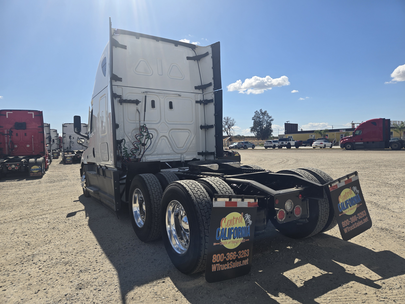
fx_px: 269
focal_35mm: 23
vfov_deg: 58.9
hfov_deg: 73.9
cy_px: 152
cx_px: 202
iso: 25
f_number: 1.8
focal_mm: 5.4
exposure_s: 1/2391
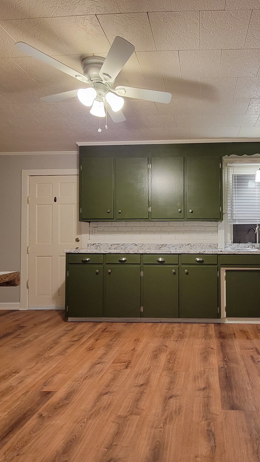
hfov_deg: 55.4
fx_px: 233
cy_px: 231
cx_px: 196
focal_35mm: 19
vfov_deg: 89.6
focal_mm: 2.2
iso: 400
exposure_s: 1/40
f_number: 2.2
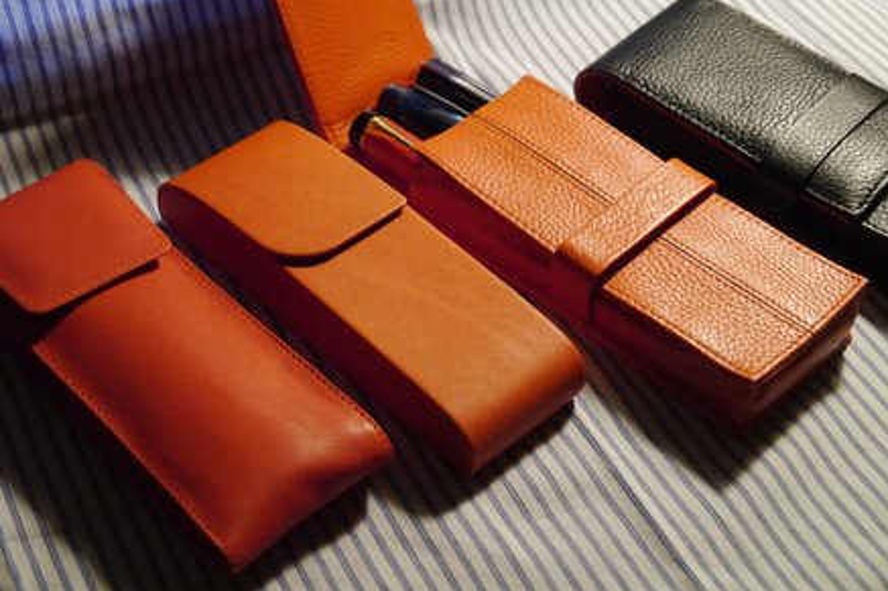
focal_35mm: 69
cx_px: 427
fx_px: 1701
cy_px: 214
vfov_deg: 19.7
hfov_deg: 29.3
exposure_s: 1/50
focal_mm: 29
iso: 1600
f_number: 4.9
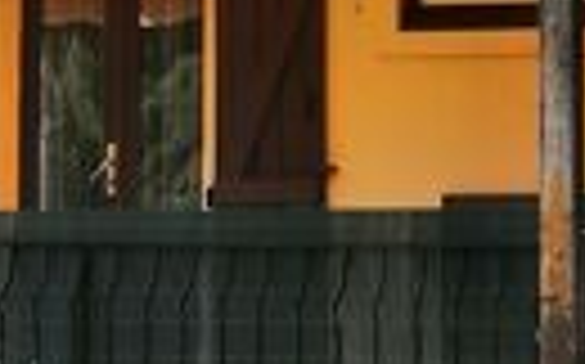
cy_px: -52
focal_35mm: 177
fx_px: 2820
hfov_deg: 11.8
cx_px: 212
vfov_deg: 7.3
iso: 50
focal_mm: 3.95
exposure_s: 1/1433
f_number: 1.8
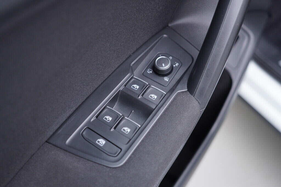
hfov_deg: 53.1
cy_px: 94
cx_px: 140
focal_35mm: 36
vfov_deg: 36.9
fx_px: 281
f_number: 2.8
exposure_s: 1/40
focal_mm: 24
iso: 160
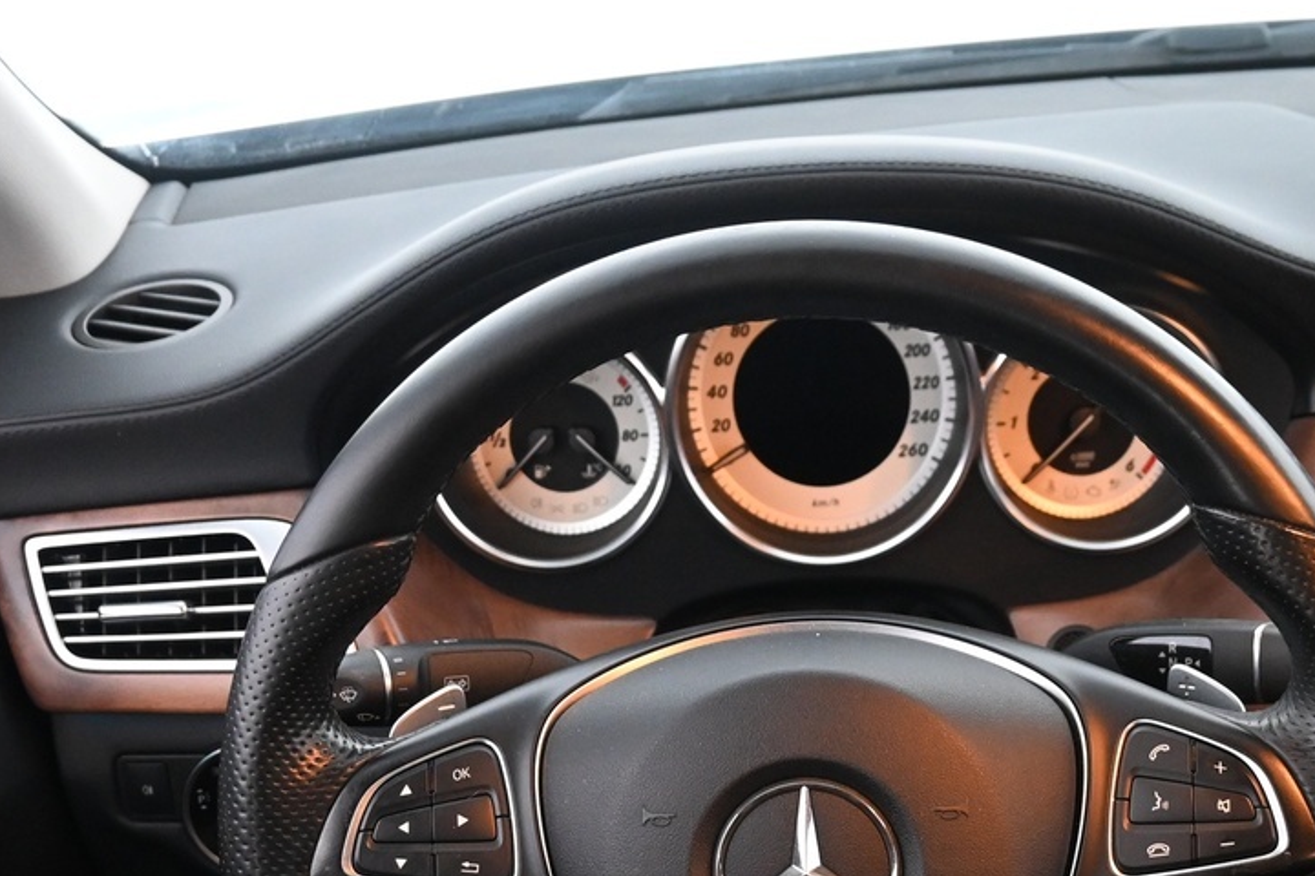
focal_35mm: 54
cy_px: 759
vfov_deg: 24.5
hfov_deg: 36.7
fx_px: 1972
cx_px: 791
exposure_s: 1/25
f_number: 3.5
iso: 2200
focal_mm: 16
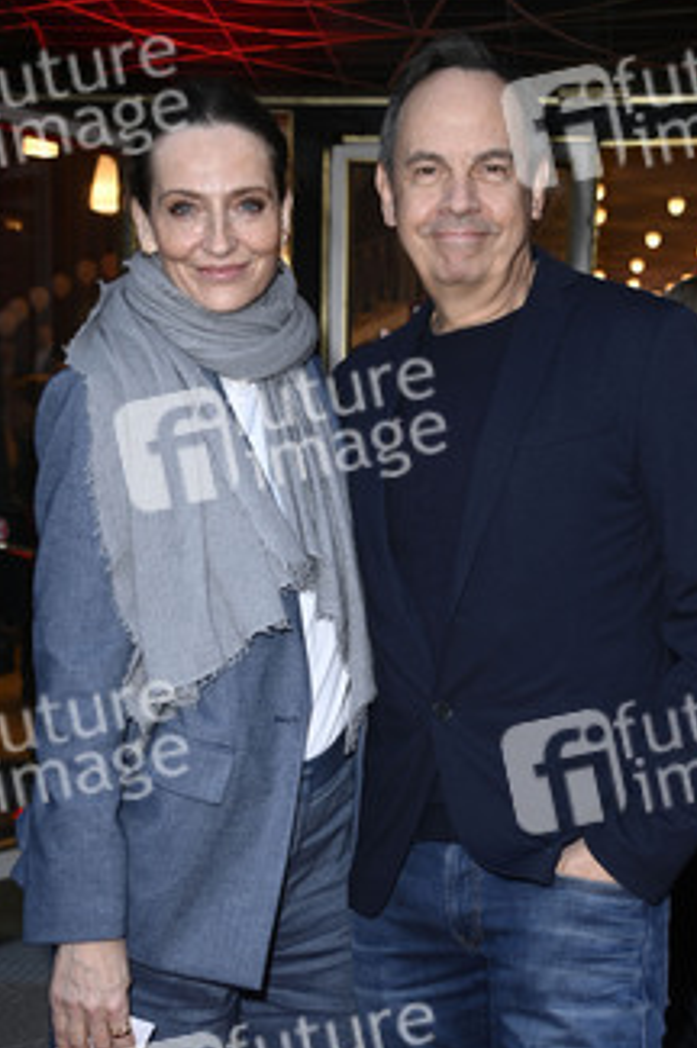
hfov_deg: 21.2
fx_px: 1862
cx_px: 374
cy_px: 597
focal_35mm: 64
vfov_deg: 31.4
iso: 800
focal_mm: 52
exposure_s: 1/250
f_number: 5.6
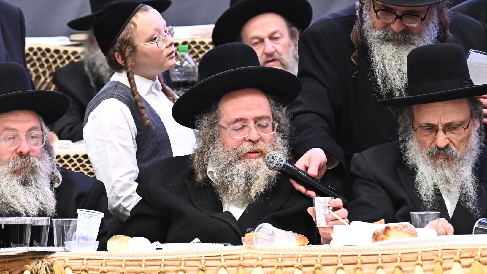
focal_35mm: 366
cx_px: 231
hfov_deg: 5.9
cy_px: 108
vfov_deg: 3.3
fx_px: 4726
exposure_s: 1/125
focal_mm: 280
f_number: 6.3
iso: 2000
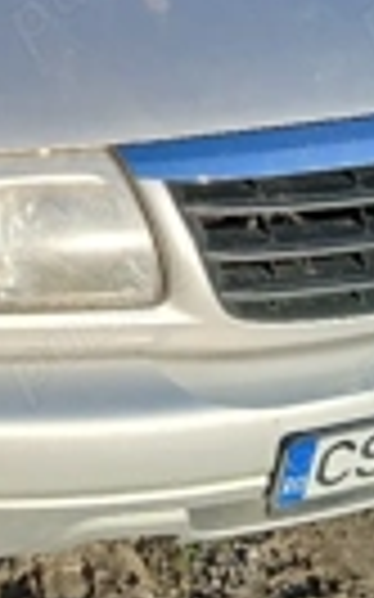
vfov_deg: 23.8
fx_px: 1355
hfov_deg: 15.0
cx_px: -108
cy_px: -13
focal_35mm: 83
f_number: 1.8
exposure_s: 1/270
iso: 20
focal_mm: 3.98
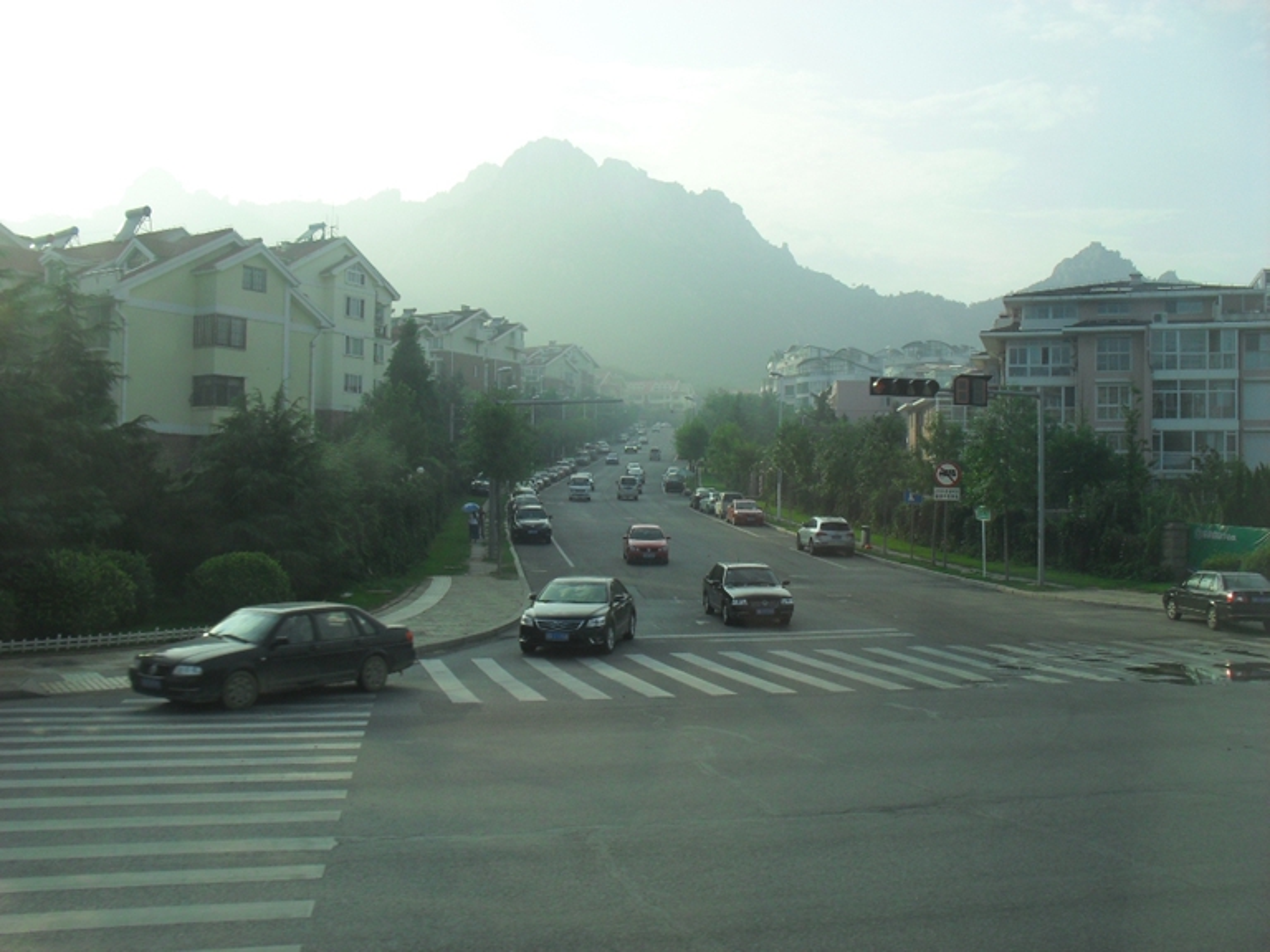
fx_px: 1284
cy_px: 476
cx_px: 635
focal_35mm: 35
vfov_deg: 40.7
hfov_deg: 52.6
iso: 100
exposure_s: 1/125
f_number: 8.4
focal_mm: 6.3
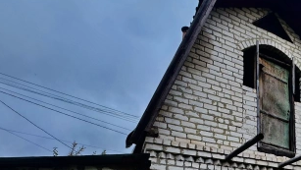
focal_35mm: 31
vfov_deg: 31.9
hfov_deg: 56.4
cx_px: 255
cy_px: 201
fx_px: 248
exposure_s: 1/140
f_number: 2.2
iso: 40
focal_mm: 2.22
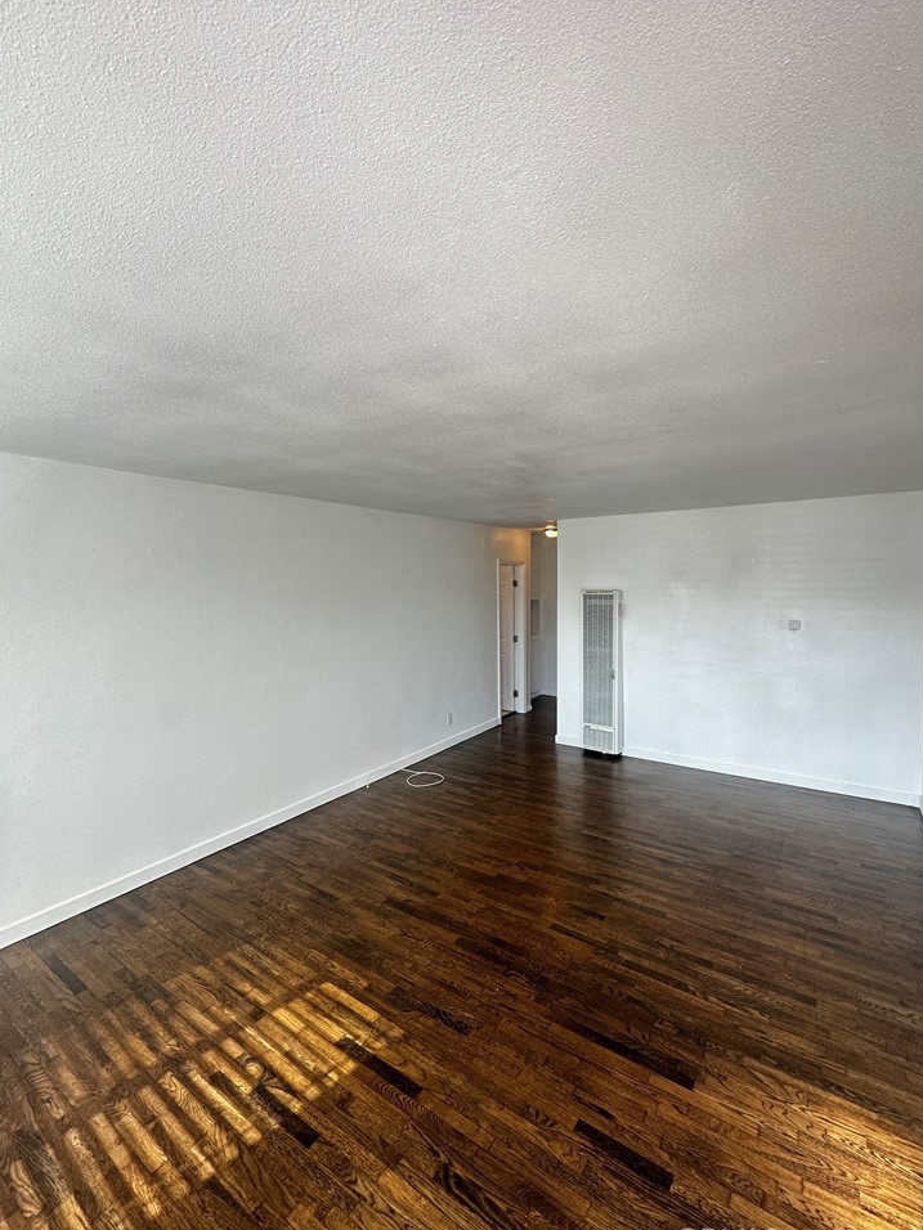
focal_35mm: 15
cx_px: 484
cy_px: 600
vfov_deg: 98.2
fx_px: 533
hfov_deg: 81.7
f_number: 2.2
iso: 100
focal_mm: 2.22
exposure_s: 1/120
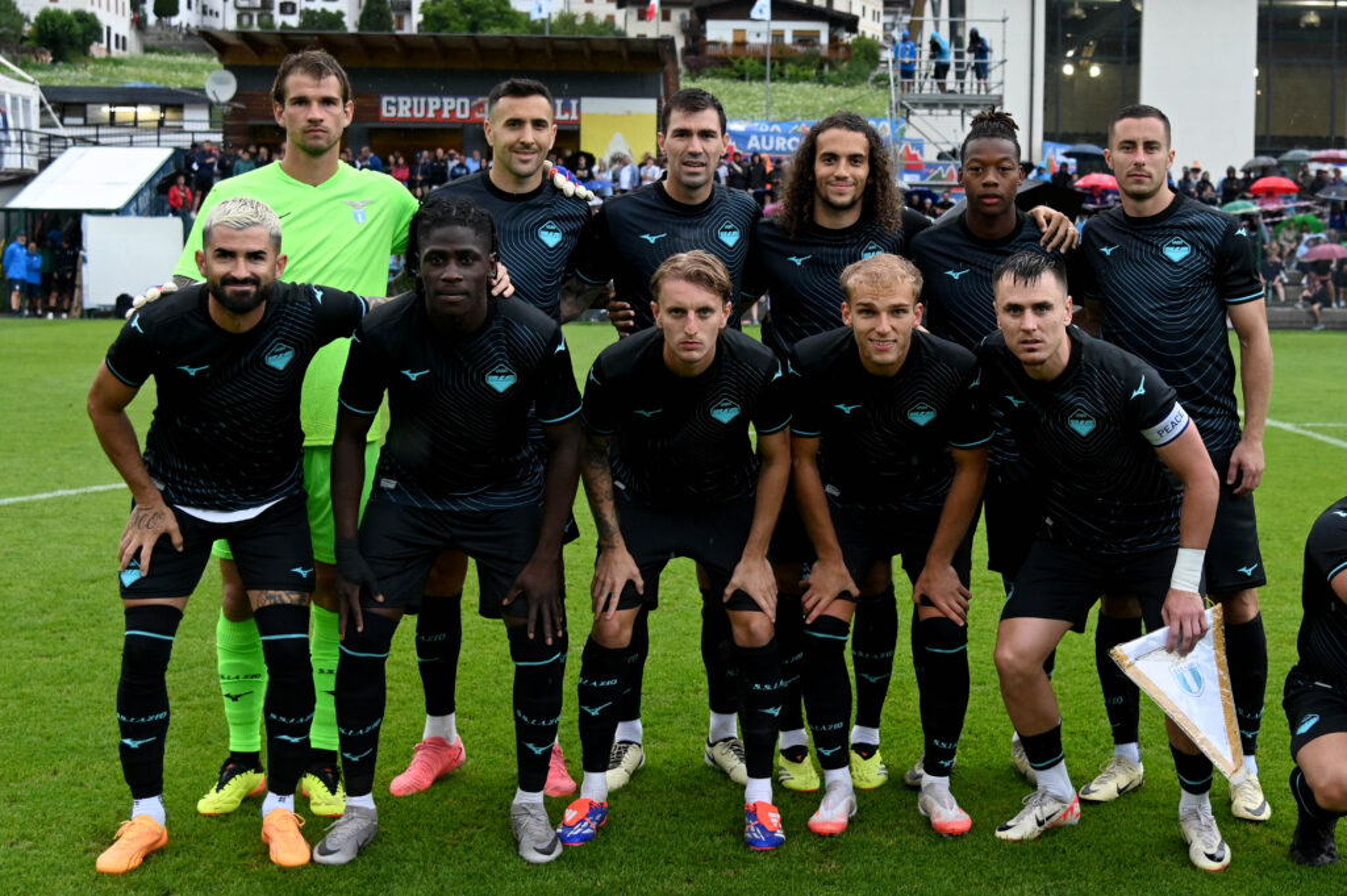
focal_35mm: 34
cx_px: 674
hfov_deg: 55.8
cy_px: 448
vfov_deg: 38.8
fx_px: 1271
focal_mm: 34
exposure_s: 1/800
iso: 1250
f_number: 4
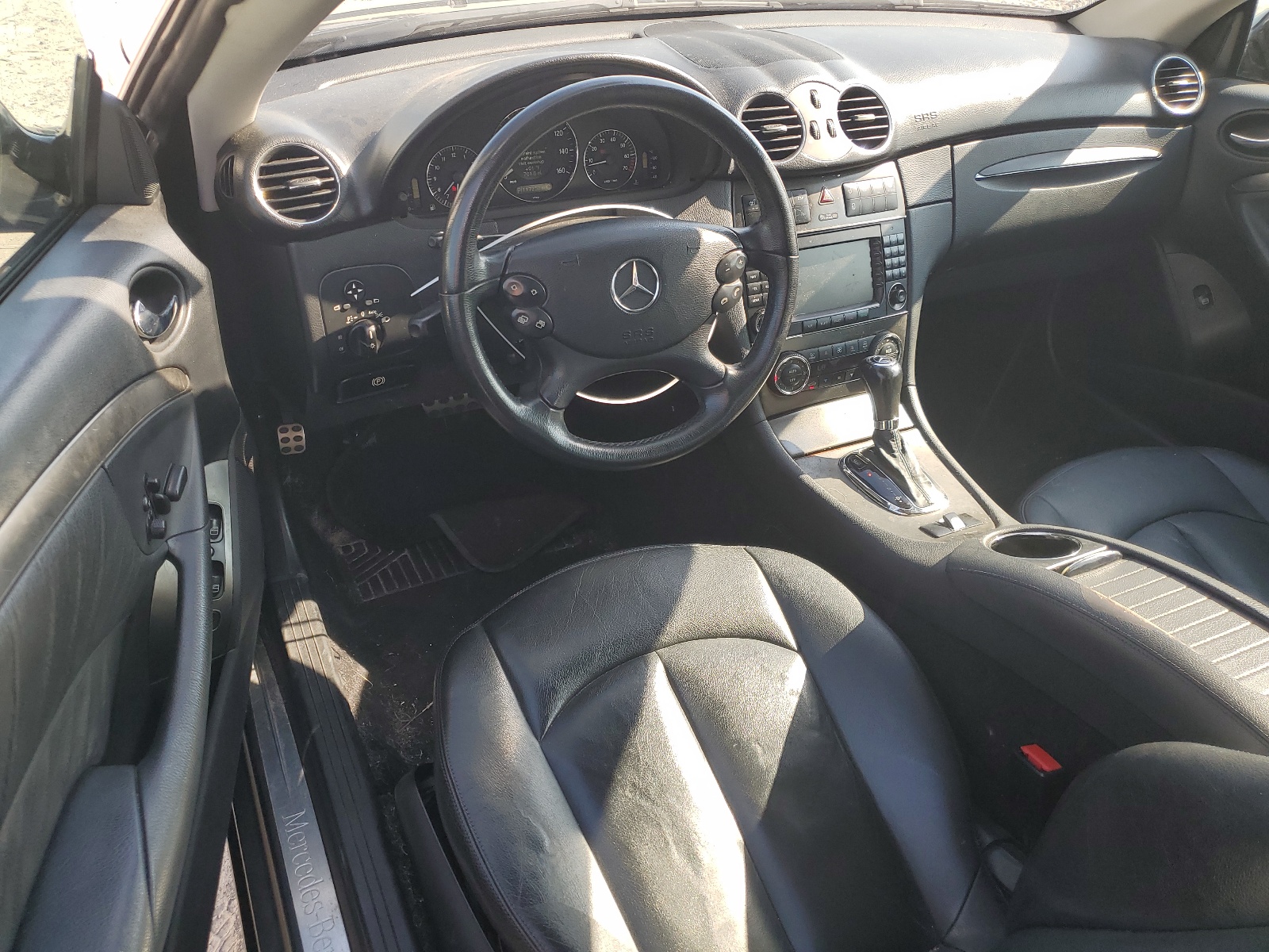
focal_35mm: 26
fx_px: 953
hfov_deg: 67.3
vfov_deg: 53.1
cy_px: 476
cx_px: 634
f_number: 1.5
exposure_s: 1/370
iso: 50
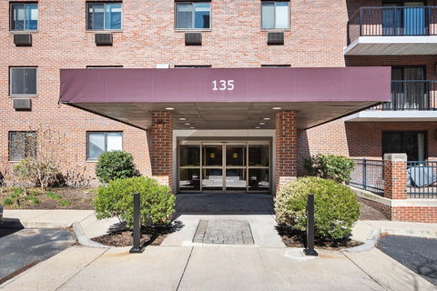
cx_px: 218
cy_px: 146
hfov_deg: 73.7
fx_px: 291
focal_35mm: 24
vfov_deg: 53.1
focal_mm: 16
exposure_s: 1/3200
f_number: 3.5
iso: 400
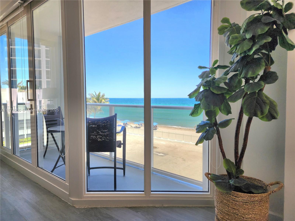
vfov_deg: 58.9
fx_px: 196
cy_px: 110
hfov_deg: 73.9
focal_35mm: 23
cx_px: 148
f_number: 1.8
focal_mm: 6.4
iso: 20
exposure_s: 1/182
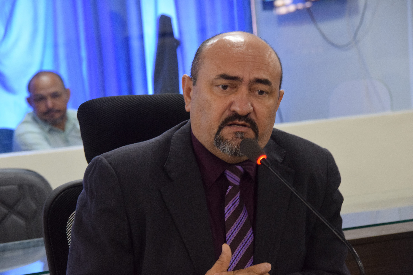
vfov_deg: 8.3
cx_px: 206
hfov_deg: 12.5
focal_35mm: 165
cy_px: 138
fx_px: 1893
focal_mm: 110
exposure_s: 1/50
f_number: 5.3
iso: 1600
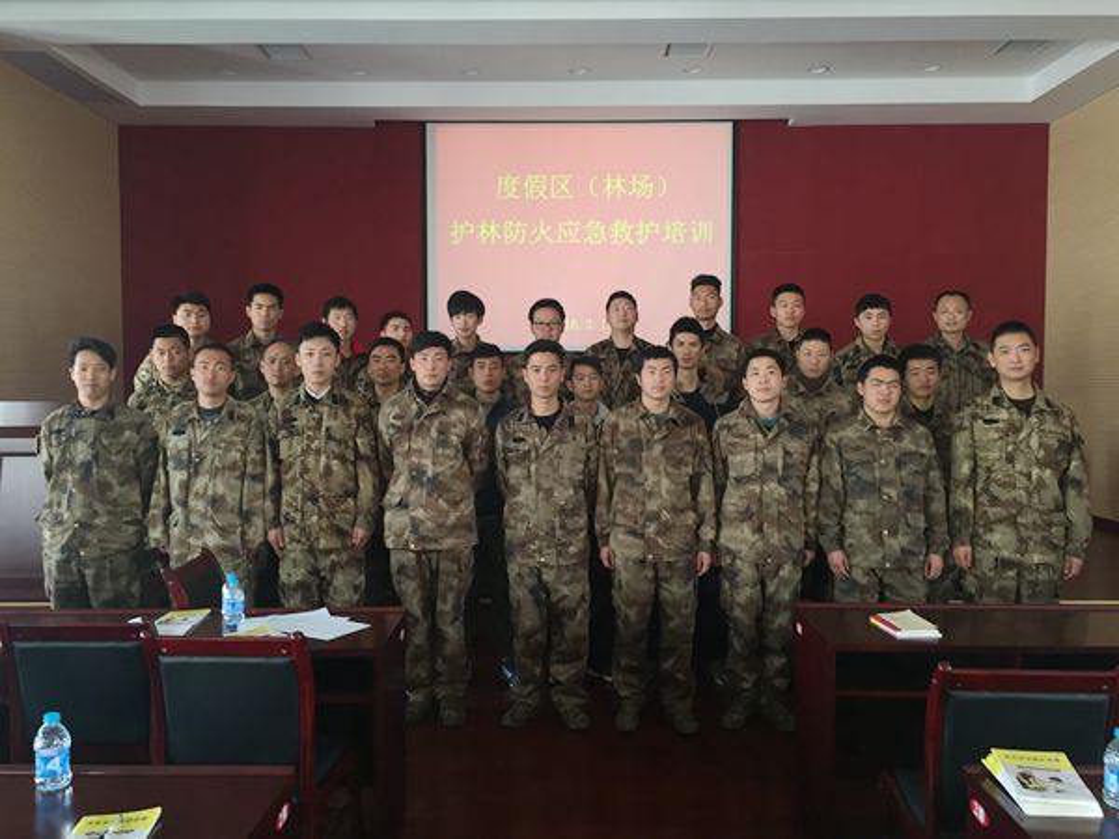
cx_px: 560
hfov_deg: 61.7
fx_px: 937
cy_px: 420
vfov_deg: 48.2
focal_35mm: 29
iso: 100
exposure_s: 1/33
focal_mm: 4.15
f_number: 2.2
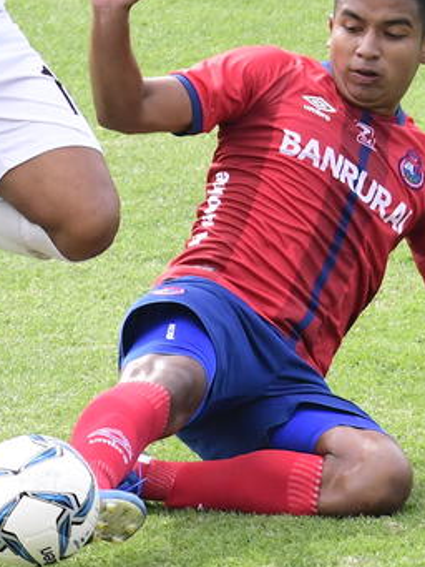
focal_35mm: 874
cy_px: 79
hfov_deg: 1.7
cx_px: 146
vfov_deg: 2.3
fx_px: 14299
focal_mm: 220
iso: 1600
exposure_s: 1/2000
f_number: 5.6
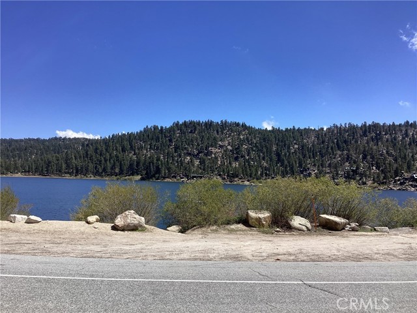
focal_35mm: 31
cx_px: 208
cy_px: 156
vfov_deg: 45.4
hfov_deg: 58.4
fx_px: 373
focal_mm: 3.3
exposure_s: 1/1597
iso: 25
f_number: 2.4
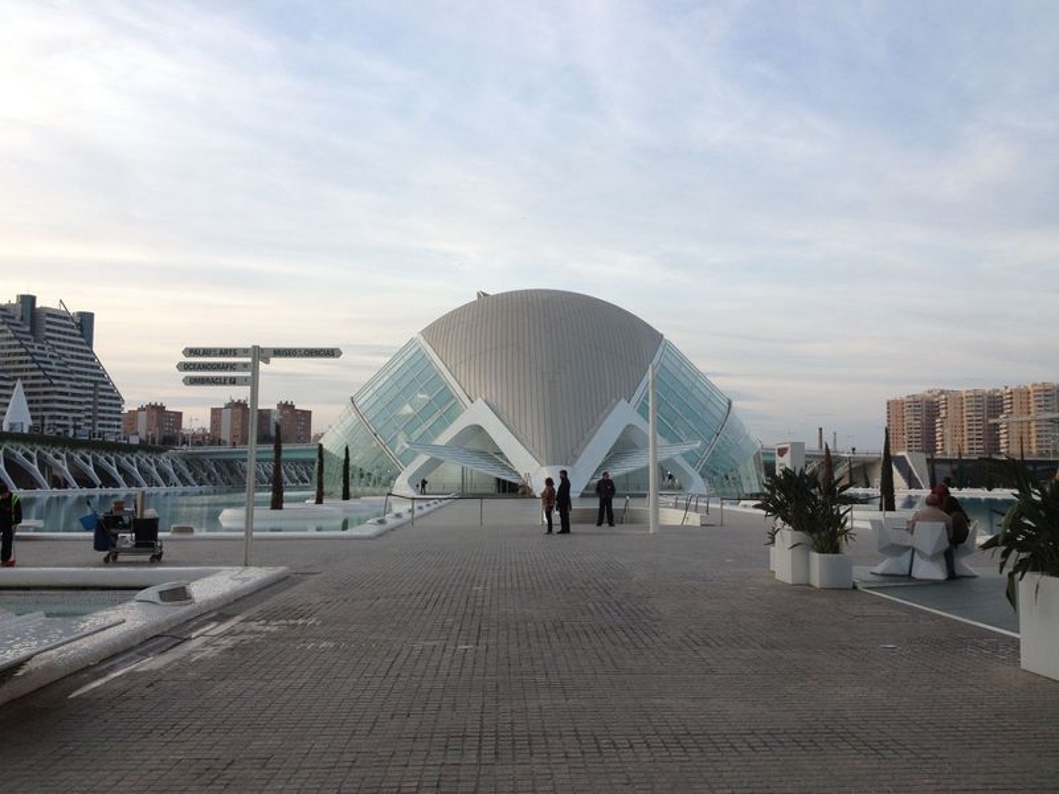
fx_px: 1071
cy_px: 397
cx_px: 530
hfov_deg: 52.6
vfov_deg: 40.7
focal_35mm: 35
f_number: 2.4
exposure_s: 1/224
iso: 50
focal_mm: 4.28
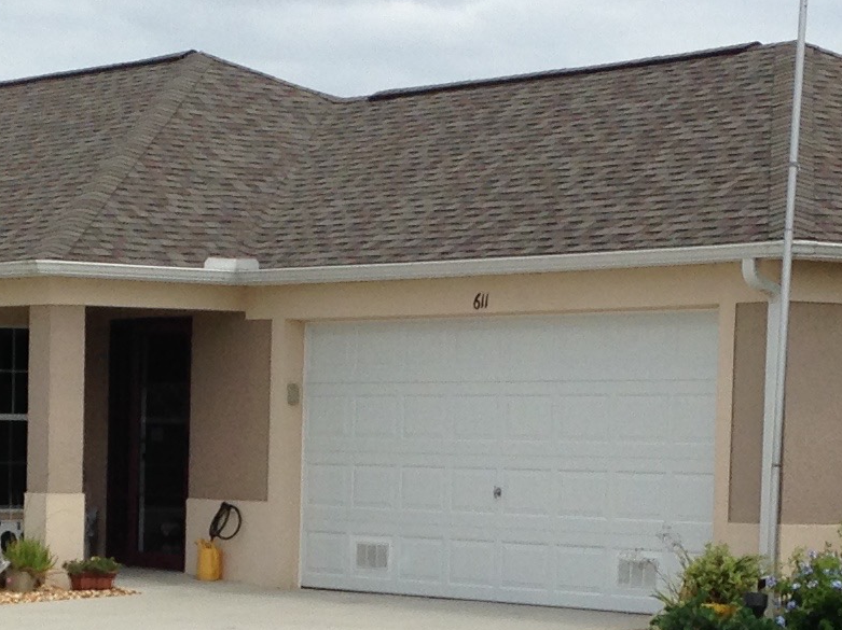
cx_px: 249
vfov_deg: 10.7
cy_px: 548
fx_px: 3355
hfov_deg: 14.3
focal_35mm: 138
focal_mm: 4.12
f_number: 2.4
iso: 50
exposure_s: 1/2463
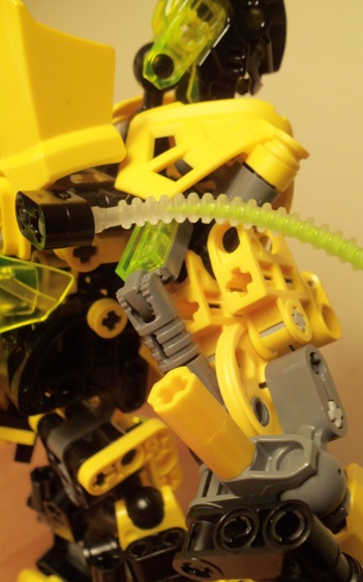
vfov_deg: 55.2
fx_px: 554
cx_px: 216
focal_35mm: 35
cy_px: 329
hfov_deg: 36.1
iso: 80
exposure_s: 1/30
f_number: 3.4
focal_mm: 5.2
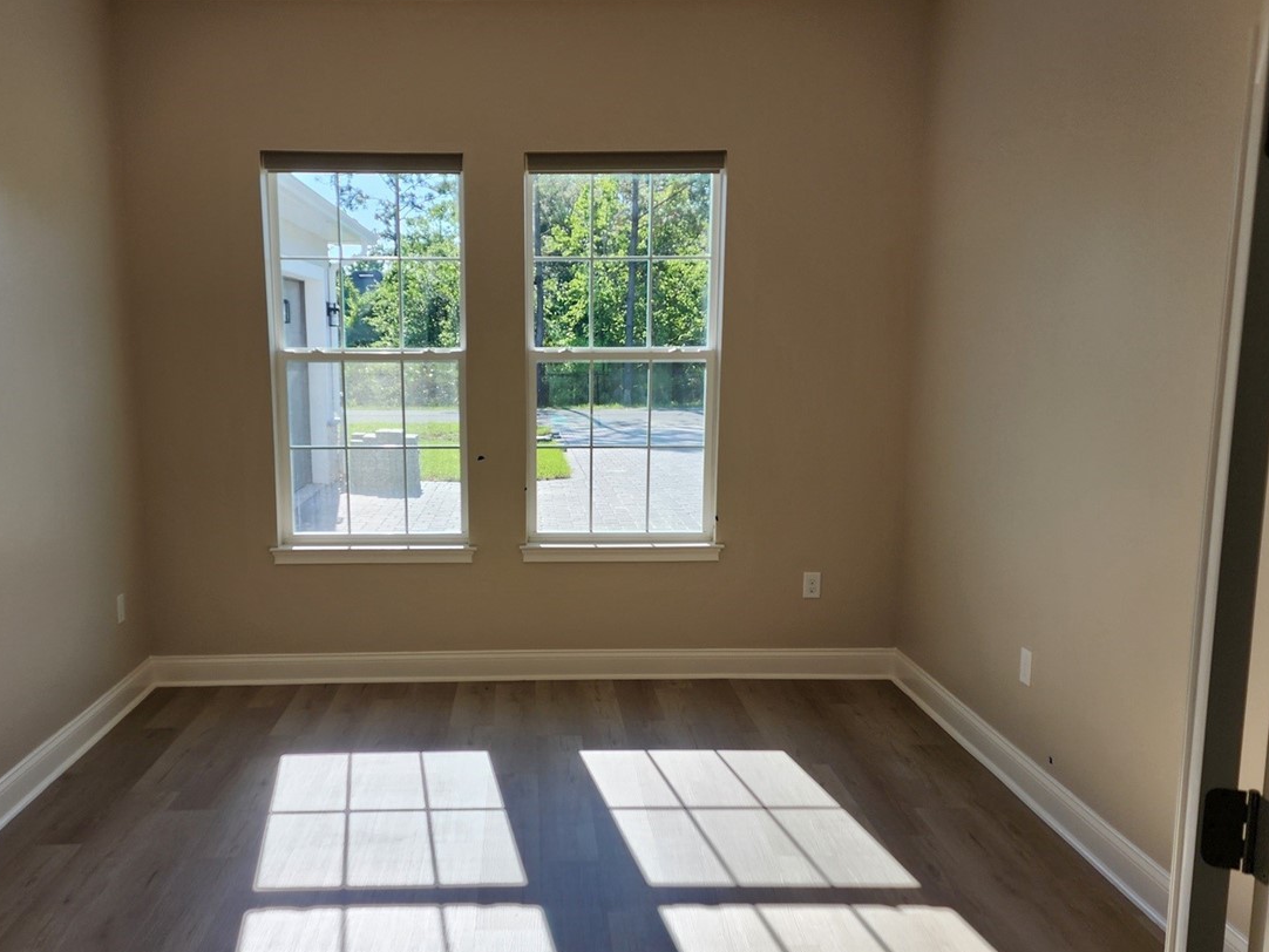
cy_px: 566
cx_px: 548
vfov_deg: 41.6
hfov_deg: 53.8
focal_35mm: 34
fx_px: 1247
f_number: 1.8
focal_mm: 6.4
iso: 12
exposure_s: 1/282
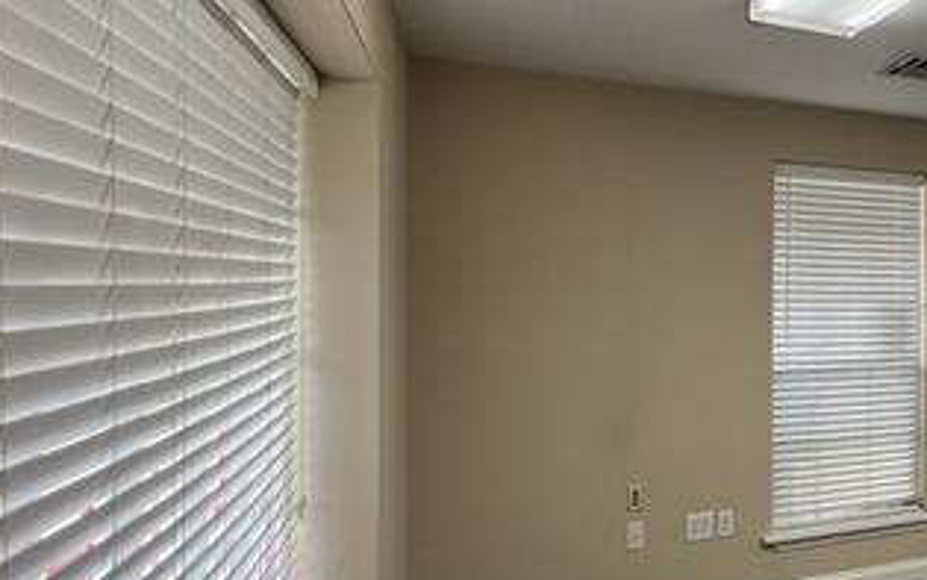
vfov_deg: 44.6
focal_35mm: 28
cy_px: 283
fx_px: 708
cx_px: 839
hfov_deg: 57.0
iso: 64
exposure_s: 1/60
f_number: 1.8
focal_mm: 1.57
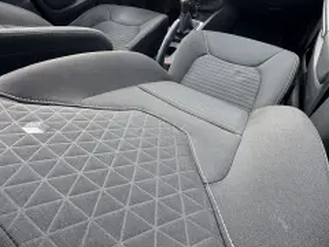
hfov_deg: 78.9
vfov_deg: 61.6
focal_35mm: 21
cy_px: 78
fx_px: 200
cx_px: 175
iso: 125
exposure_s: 1/99
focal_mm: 2.22
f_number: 2.2
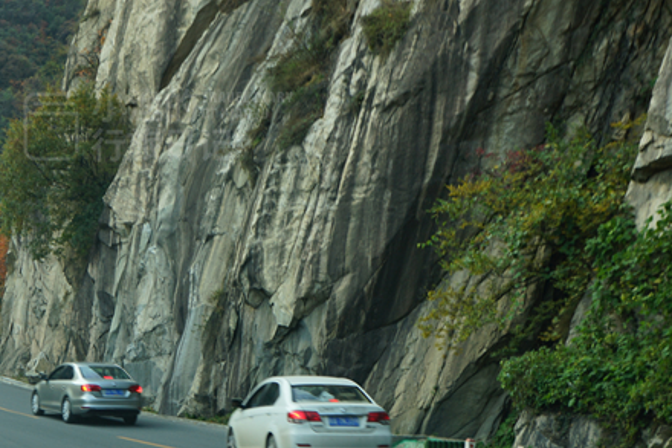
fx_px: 1399
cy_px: 124
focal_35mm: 75
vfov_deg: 18.1
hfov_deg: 26.6
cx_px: 157
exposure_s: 1/60
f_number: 5.6
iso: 100
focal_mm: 44
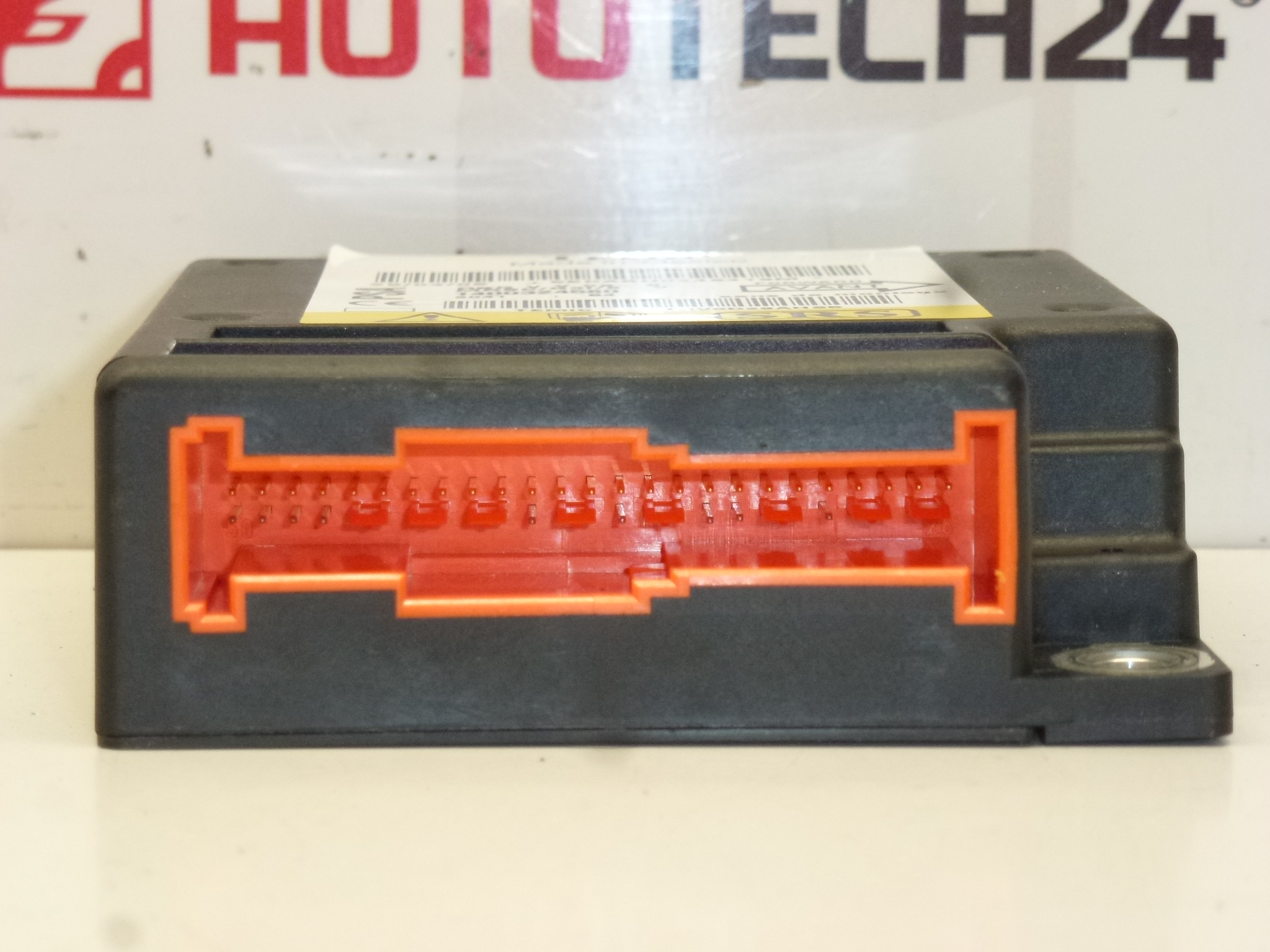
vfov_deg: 13.1
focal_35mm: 113
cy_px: 476
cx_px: 635
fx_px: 4146
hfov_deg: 17.4
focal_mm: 20.2
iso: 400
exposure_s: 1/80
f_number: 5.1
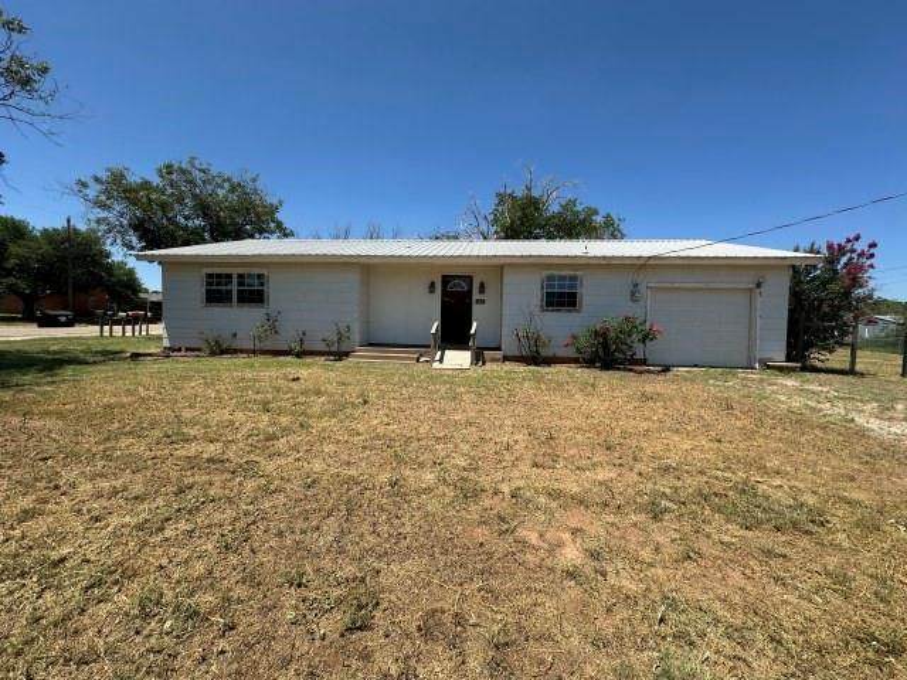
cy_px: 340
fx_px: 367
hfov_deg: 102.1
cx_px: 454
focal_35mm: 14
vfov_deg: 85.7
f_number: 2.2
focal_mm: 2.22
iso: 40
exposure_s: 1/2020
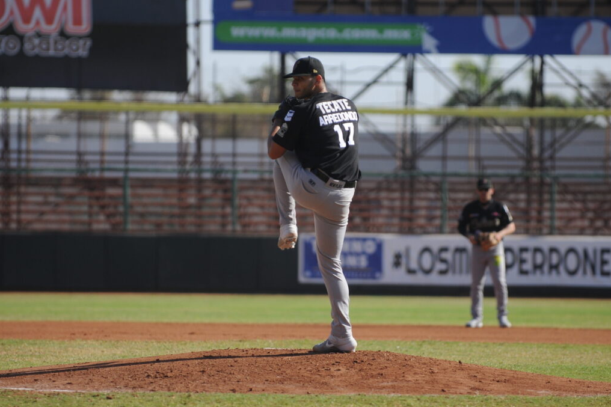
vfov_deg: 4.5
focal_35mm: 302
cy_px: 204
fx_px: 5124
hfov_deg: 6.8
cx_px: 305
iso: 200
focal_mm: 200
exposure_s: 1/2000
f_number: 2.8
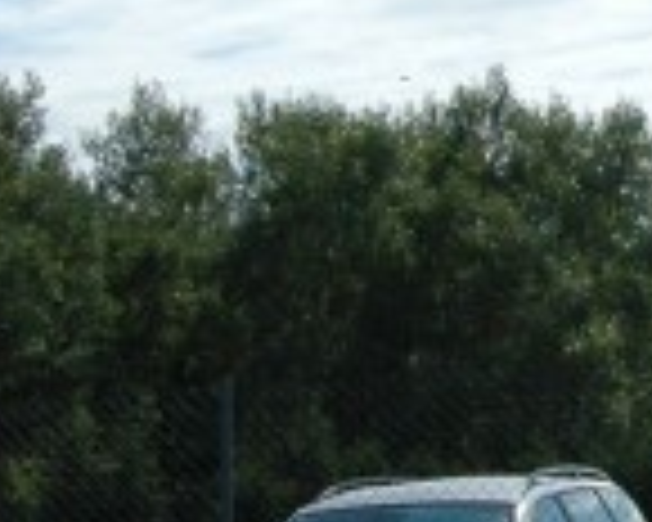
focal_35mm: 244
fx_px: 4708
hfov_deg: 7.7
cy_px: 184
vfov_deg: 6.3
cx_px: 1057
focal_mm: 28
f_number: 5
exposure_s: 1/2000
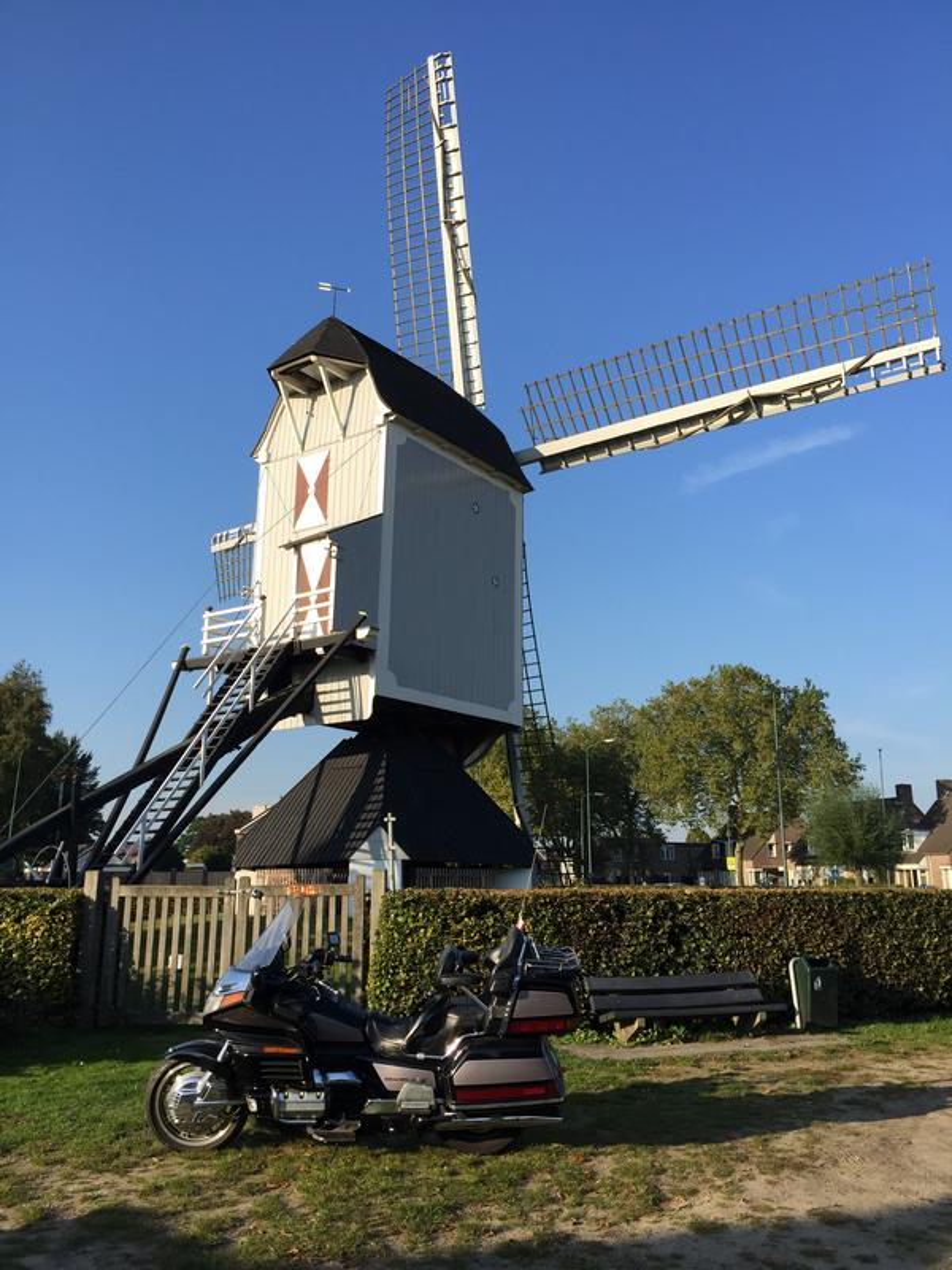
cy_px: 635
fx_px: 1063
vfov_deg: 61.7
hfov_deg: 48.2
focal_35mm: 29
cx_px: 476
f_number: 2.2
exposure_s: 1/1199
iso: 32
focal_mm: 4.15
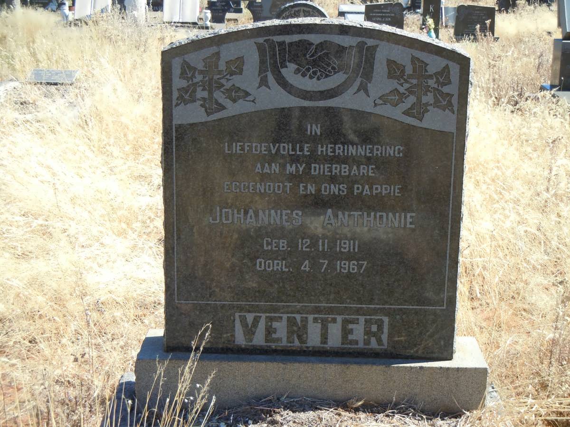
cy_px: 214
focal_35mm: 68
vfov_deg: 21.6
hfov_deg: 28.6
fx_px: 1120
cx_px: 285
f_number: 4.1
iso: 200
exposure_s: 1/400
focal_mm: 12.2
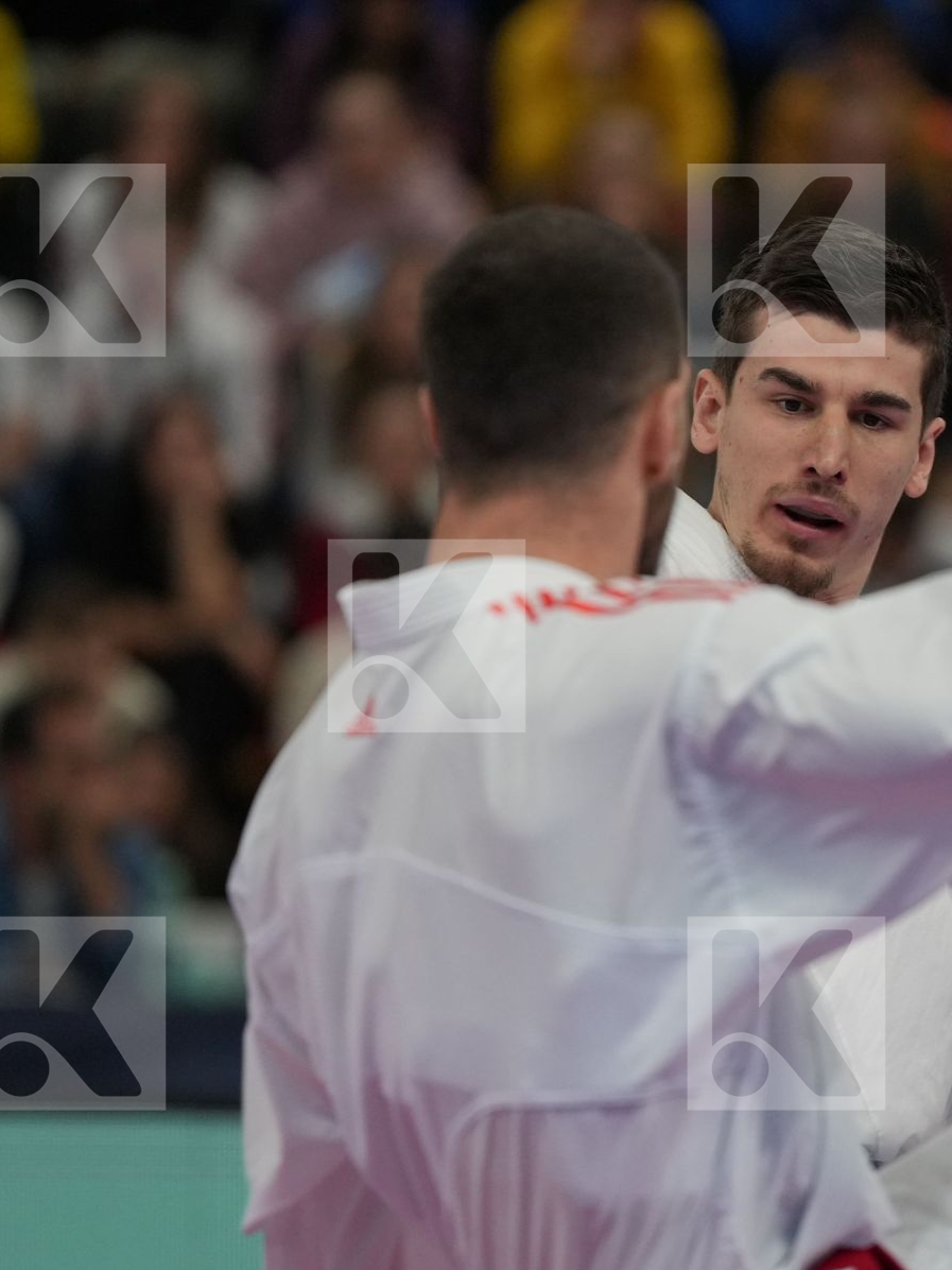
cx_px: 786
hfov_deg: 3.4
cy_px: 636
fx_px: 15914
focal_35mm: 434
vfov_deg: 4.6
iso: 1600
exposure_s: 1/1000
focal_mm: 200
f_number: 2.8
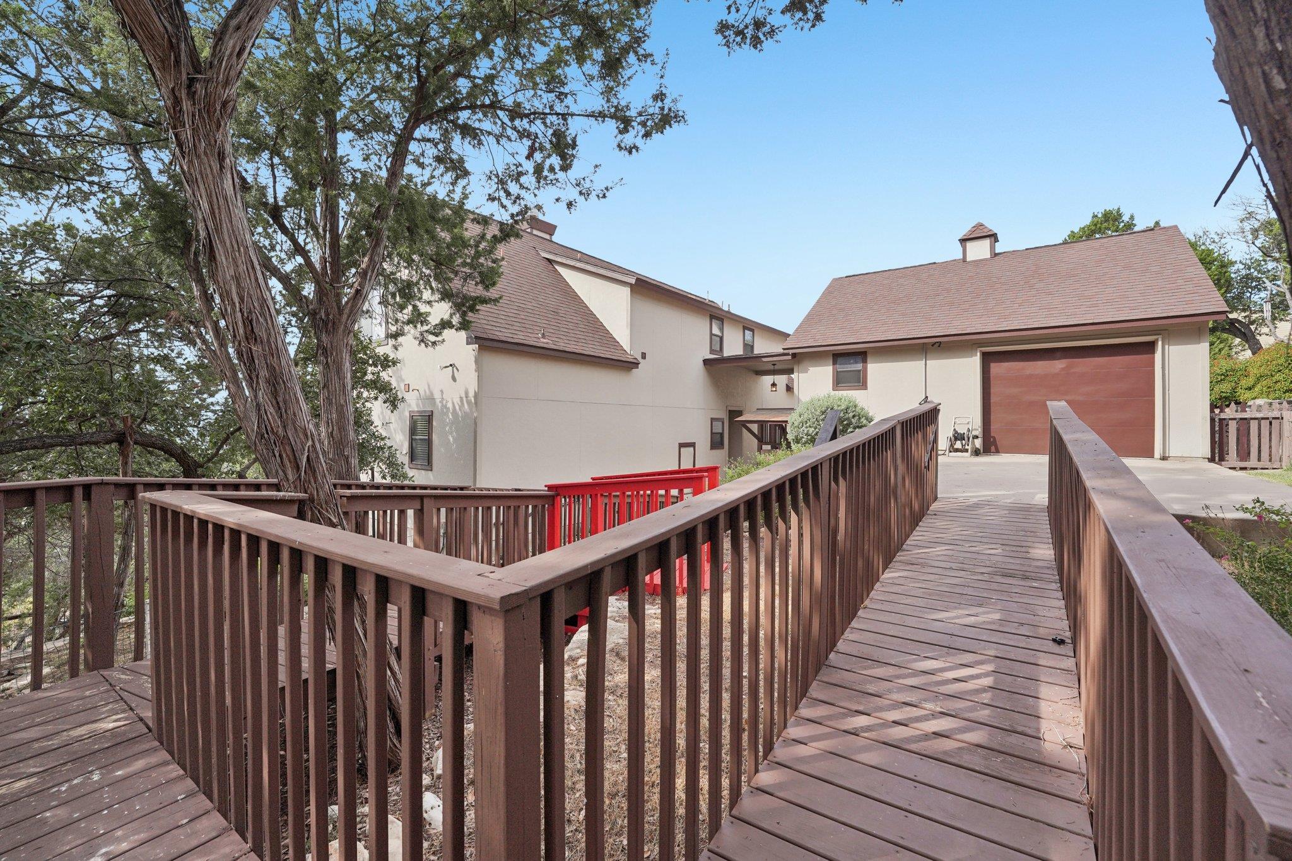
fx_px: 502
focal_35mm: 14
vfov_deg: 81.2
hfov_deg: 104.3
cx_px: 646
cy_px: 430
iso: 400
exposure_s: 1/400
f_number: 8
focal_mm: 14
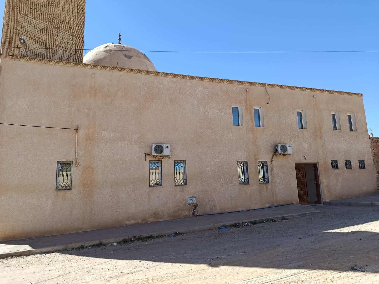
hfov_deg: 71.6
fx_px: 263
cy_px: 142
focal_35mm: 24
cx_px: 190
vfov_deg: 56.8
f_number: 1.7
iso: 50
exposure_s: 1/483
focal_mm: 5.24
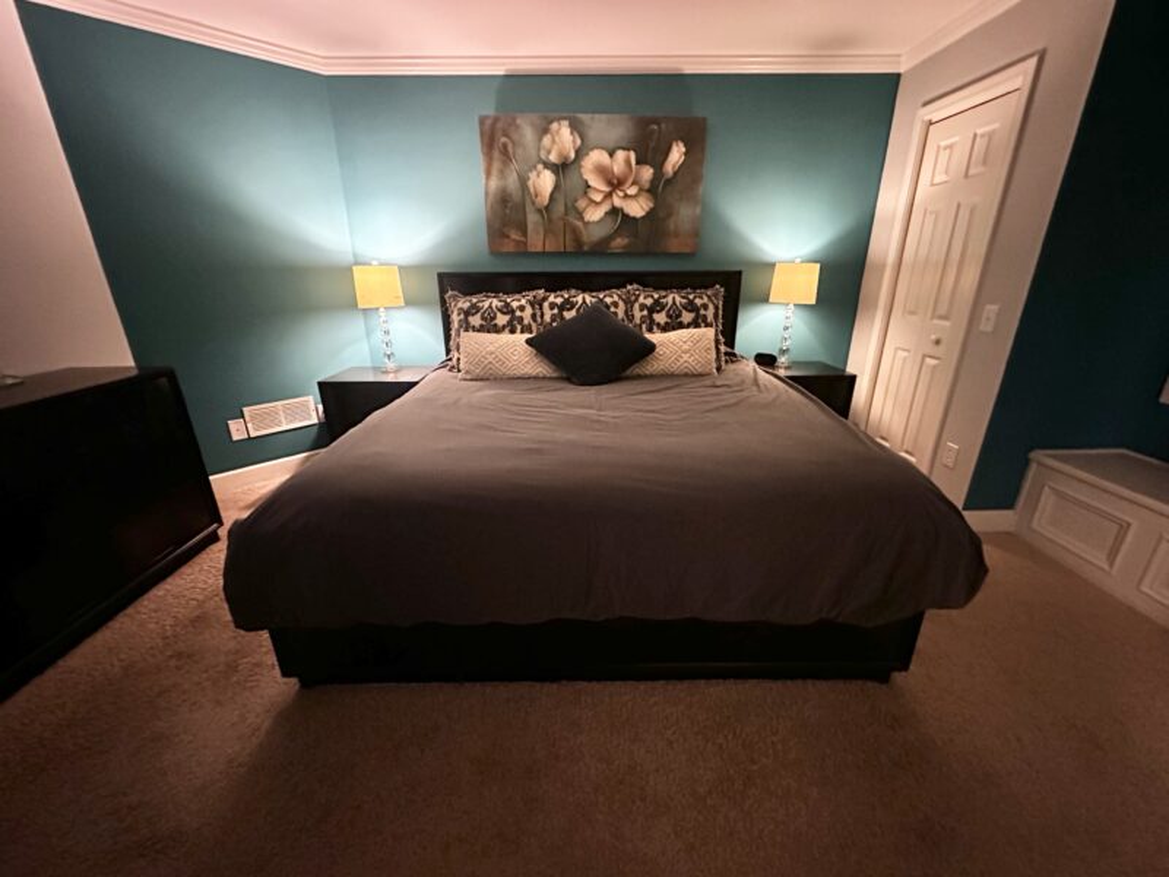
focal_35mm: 14
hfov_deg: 102.1
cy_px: 438
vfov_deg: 85.7
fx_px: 473
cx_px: 584
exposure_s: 1/30
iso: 1600
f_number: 2.2
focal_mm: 2.22
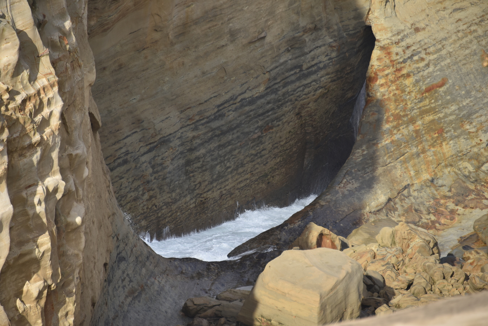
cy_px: 163
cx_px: 244
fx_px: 3118
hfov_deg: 8.9
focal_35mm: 230
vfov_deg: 6.0
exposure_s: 1/500
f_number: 5.6
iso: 250
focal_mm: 230
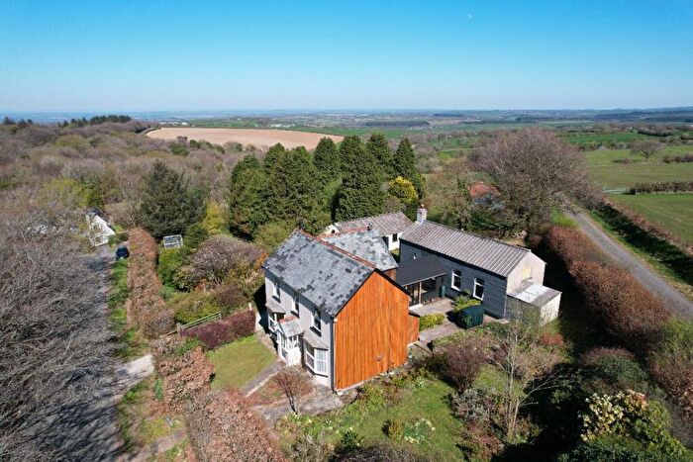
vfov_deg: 57.2
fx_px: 424
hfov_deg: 78.6
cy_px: 231
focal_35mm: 22
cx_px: 346
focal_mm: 8.38
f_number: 2.8
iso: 120
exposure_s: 1/1600
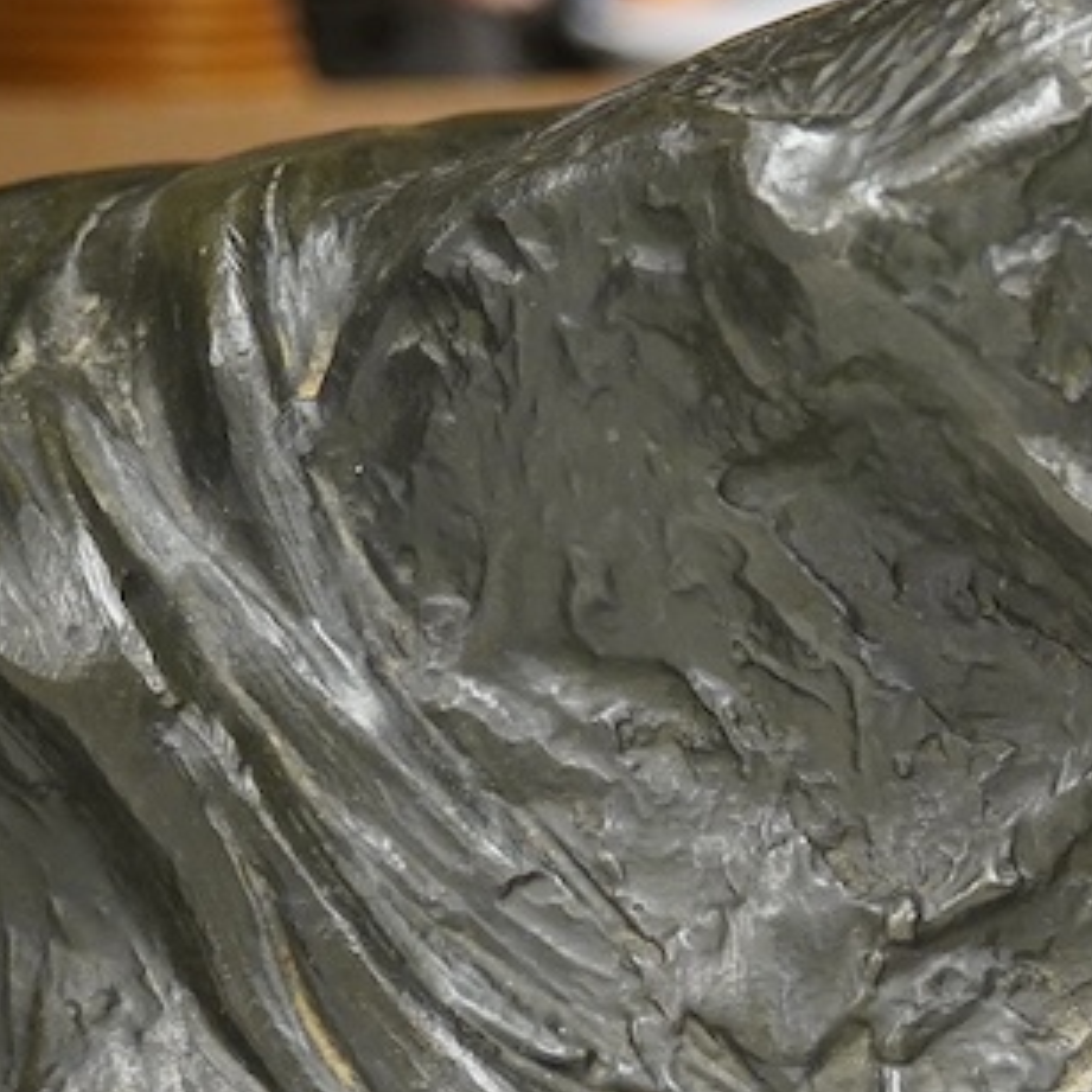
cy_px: 679
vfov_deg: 12.5
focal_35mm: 140
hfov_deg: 11.9
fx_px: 4997
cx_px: 1613
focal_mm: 30
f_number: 5.6
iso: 2500
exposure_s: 1/160
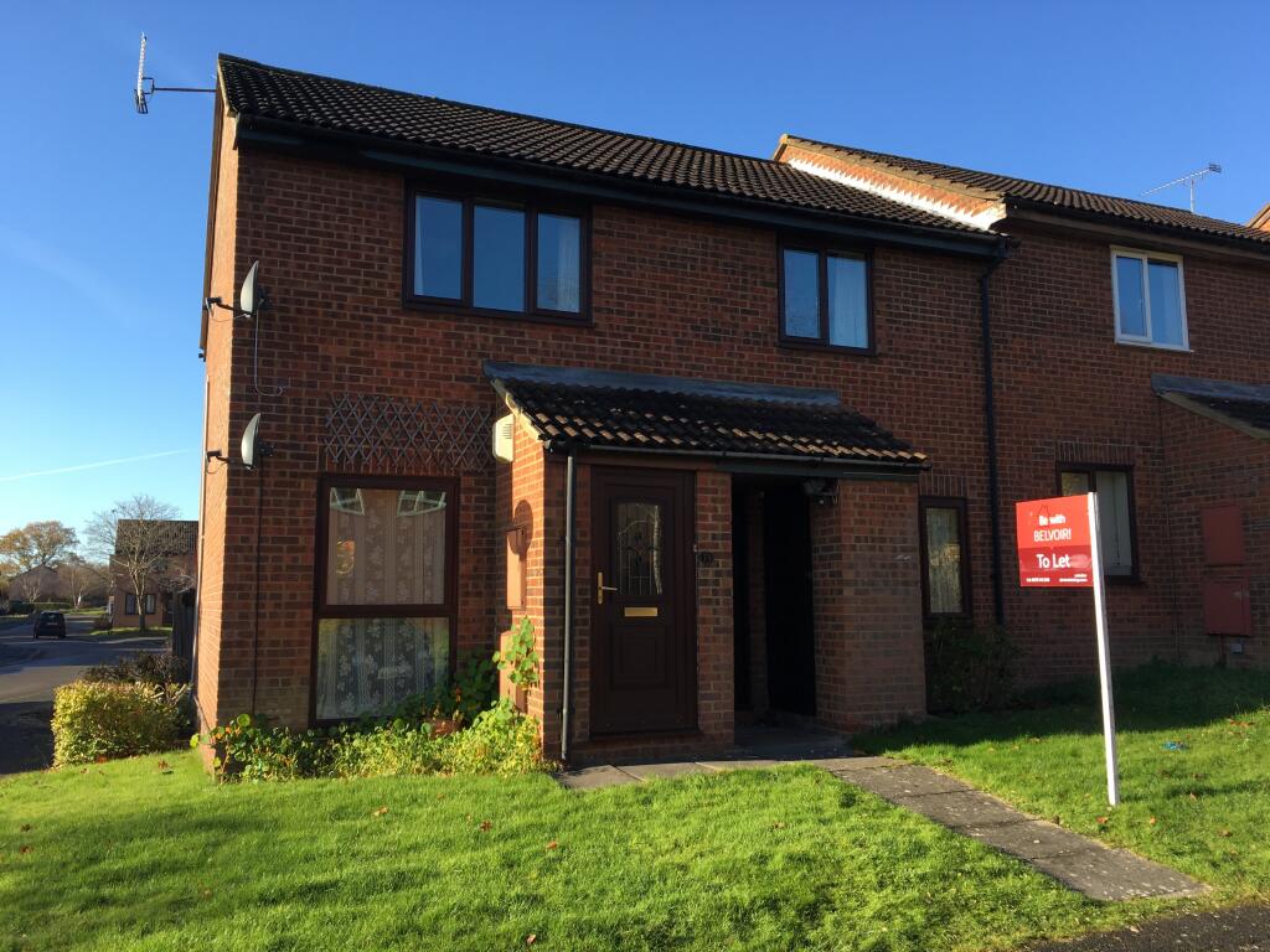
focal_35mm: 29
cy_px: 476
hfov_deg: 61.7
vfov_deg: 48.2
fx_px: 1064
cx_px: 635
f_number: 2.2
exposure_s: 1/496
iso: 25
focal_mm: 4.15
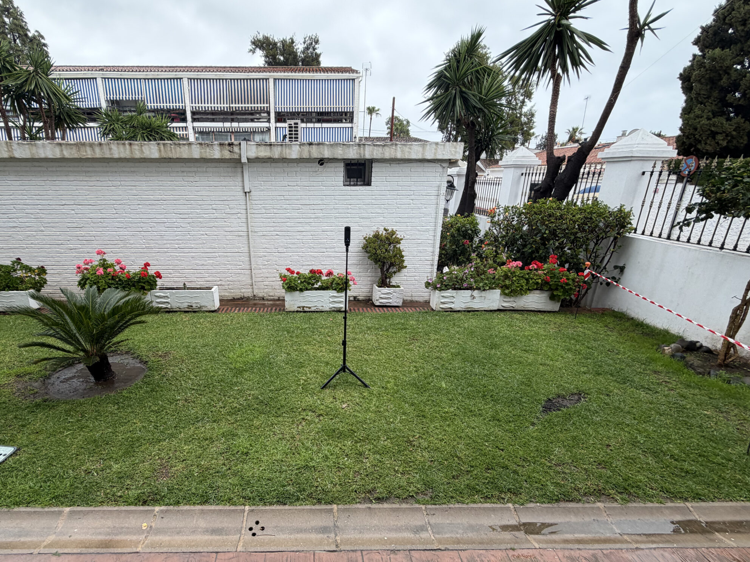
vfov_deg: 71.3
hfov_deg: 87.1
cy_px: 316
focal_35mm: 18
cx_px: 317
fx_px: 390
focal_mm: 2.22
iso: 40
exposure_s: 1/137
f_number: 2.2
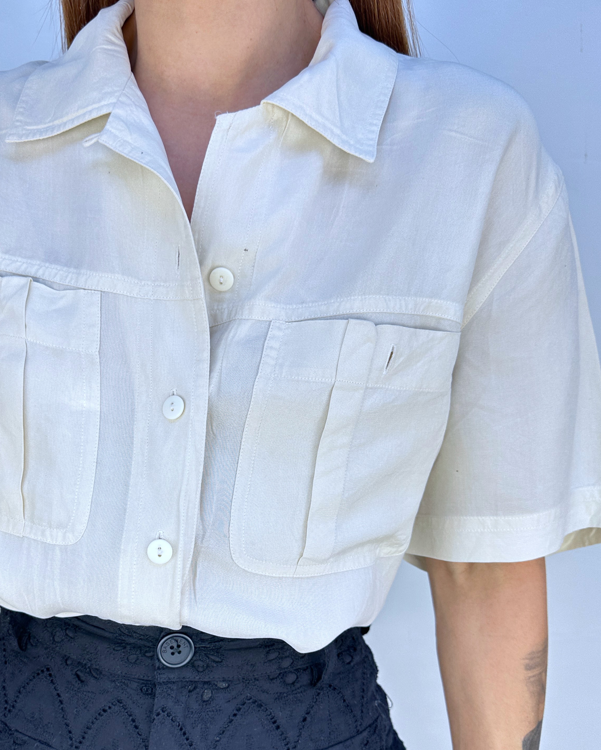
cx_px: 214
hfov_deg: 44.1
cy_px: 465
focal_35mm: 33
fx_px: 734
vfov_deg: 53.7
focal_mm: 6.86
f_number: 1.78
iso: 80
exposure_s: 1/446
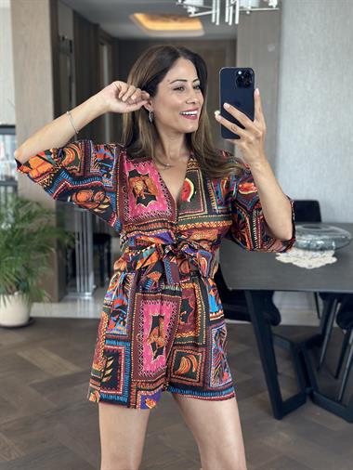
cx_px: 176
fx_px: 652
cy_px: 235
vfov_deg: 39.6
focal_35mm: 48
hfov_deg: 30.3
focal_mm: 6.86
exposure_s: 1/75
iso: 125
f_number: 1.78
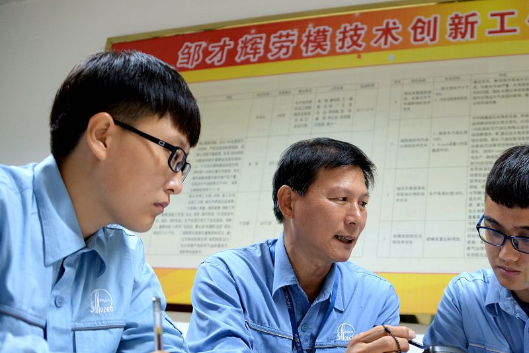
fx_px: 617
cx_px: 391
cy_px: 225
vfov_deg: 31.7
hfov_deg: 45.0
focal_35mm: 42
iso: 1000
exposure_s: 1/20
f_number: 3.5
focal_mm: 28
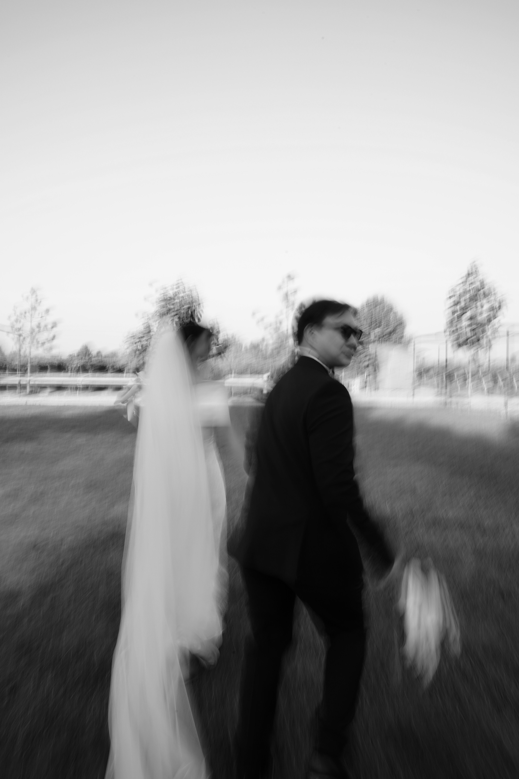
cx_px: 260
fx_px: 605
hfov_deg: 46.4
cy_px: 390
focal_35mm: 28
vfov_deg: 65.5
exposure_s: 1/8
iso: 100
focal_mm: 28
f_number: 22
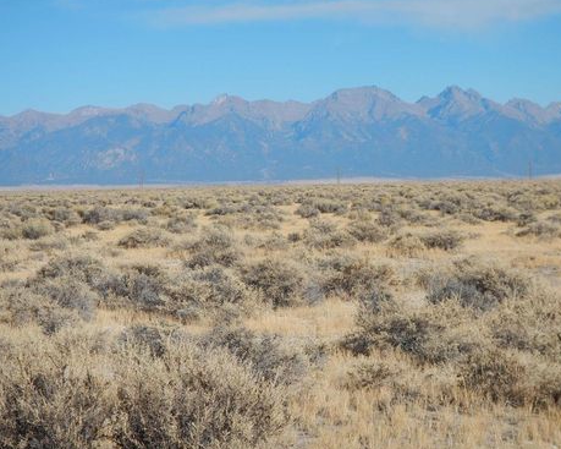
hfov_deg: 16.6
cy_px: 223
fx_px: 1926
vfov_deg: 13.3
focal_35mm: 116
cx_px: 296
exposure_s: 1/1250
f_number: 4.6
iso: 125
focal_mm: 19.6
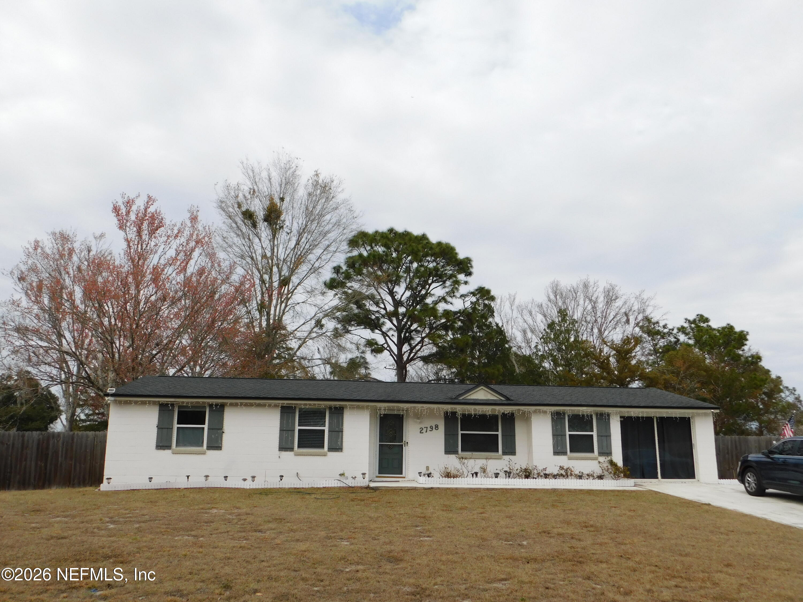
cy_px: 301
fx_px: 696
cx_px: 402
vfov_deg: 46.8
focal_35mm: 30
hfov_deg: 60.0
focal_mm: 5.3
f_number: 3.2
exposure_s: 1/1000
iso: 125
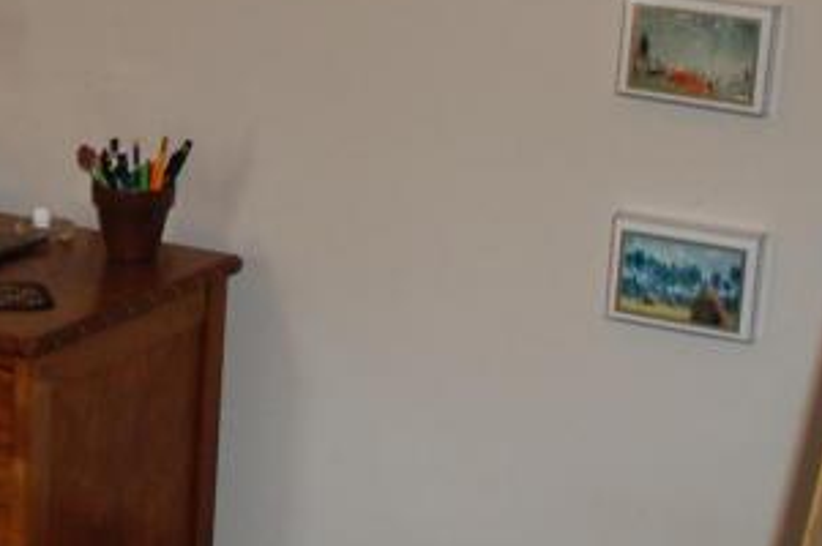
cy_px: -126
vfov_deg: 11.6
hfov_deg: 17.1
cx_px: -152
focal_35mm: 115
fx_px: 2623
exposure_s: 1/60
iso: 400
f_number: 3.8
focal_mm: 20
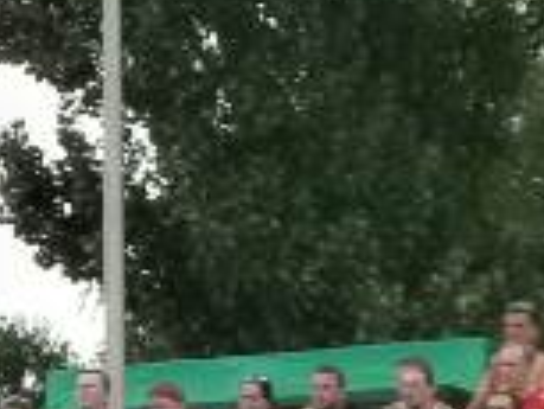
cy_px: 1033
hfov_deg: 3.9
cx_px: 75
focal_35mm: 512
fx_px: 8053
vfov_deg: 2.9
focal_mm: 15.4
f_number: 4.9
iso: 80
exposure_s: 1/250
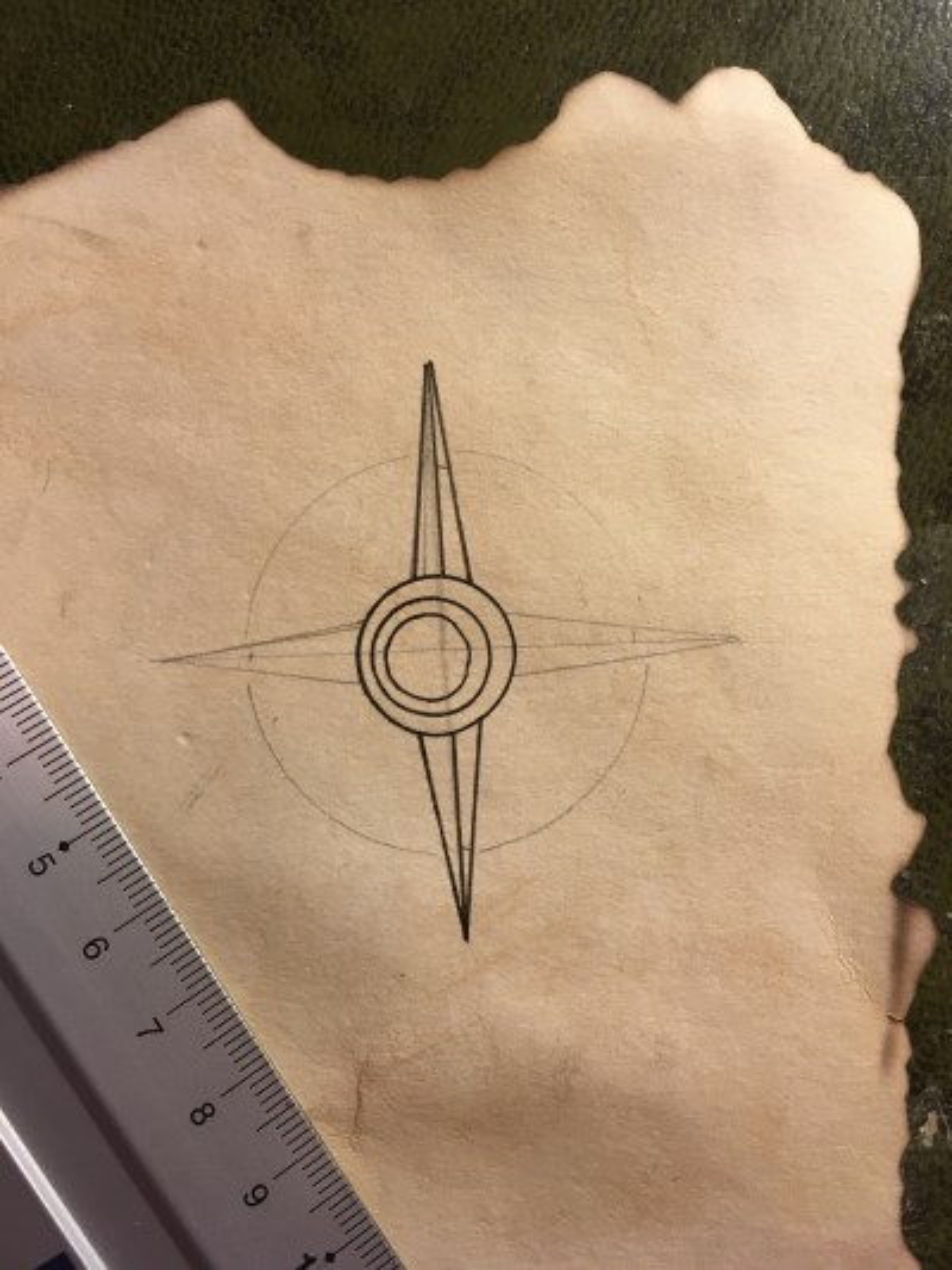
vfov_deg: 61.6
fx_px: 1063
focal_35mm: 29
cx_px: 476
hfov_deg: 48.2
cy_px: 635
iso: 80
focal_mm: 4.15
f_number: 2.2
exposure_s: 1/33
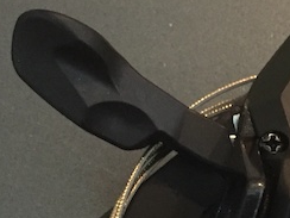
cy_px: 256
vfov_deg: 15.1
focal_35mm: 95
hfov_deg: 20.1
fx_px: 796
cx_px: 275
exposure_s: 1/15
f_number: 2.2
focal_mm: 4.15
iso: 400
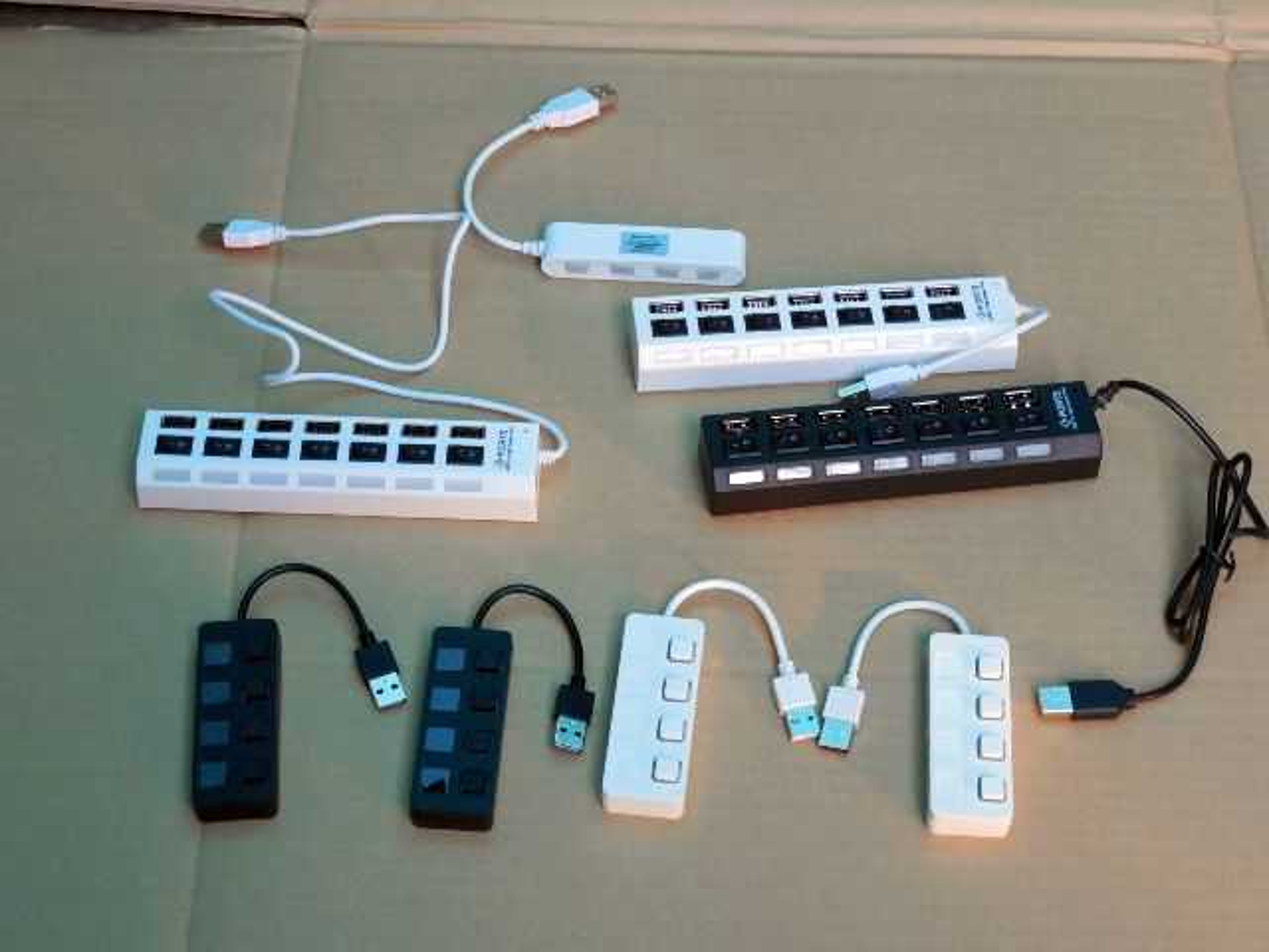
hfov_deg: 28.2
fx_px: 2529
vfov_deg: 21.3
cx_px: 634
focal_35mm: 69
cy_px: 476
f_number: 4.4
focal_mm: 12.5
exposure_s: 1/20
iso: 400
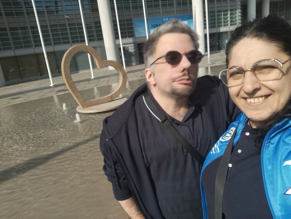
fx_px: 202
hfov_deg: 71.6
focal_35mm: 24
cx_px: 146
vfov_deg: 56.8
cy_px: 110
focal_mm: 3.26
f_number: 2.4
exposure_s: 1/1569
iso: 50
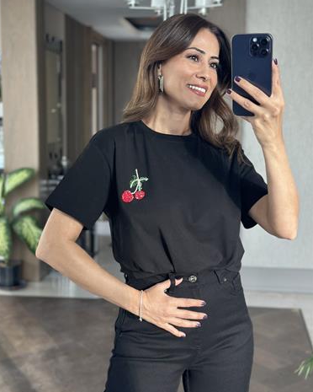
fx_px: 591
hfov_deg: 29.7
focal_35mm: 51
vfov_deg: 36.7
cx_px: 155
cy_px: 193
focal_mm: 6.86
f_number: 1.78
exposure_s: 1/60
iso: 160
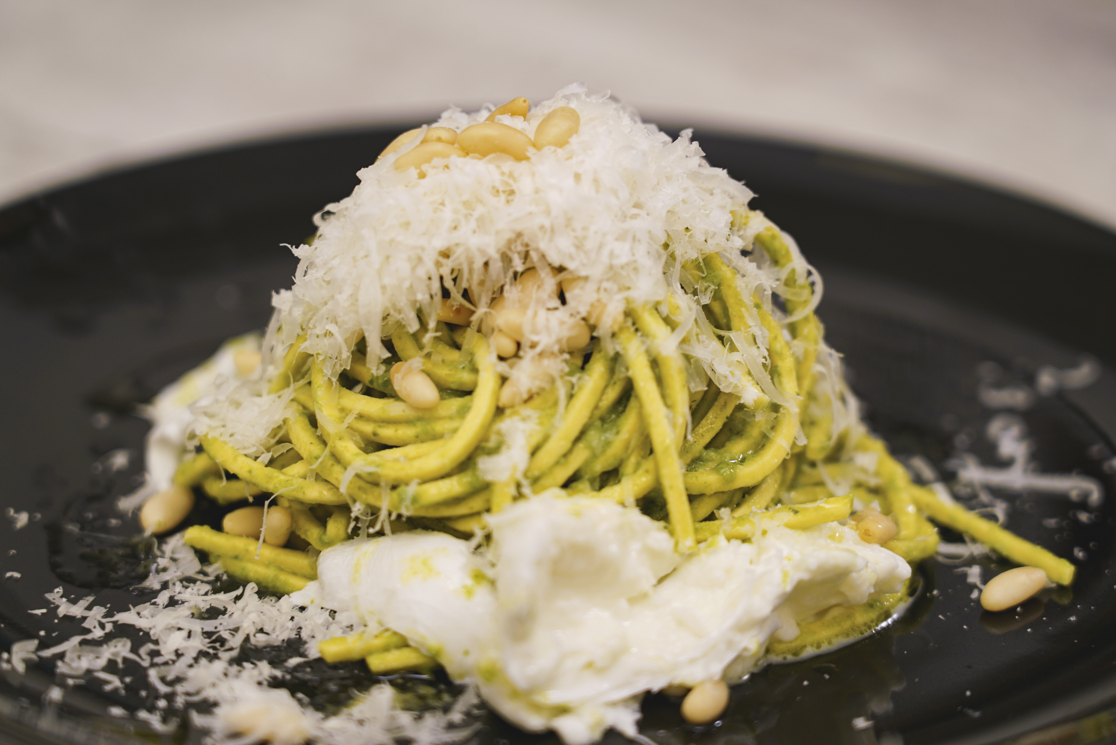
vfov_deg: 13.1
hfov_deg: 19.4
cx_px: 558
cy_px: 372
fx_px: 3257
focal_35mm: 105
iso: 250
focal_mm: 105
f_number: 4
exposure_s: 1/100
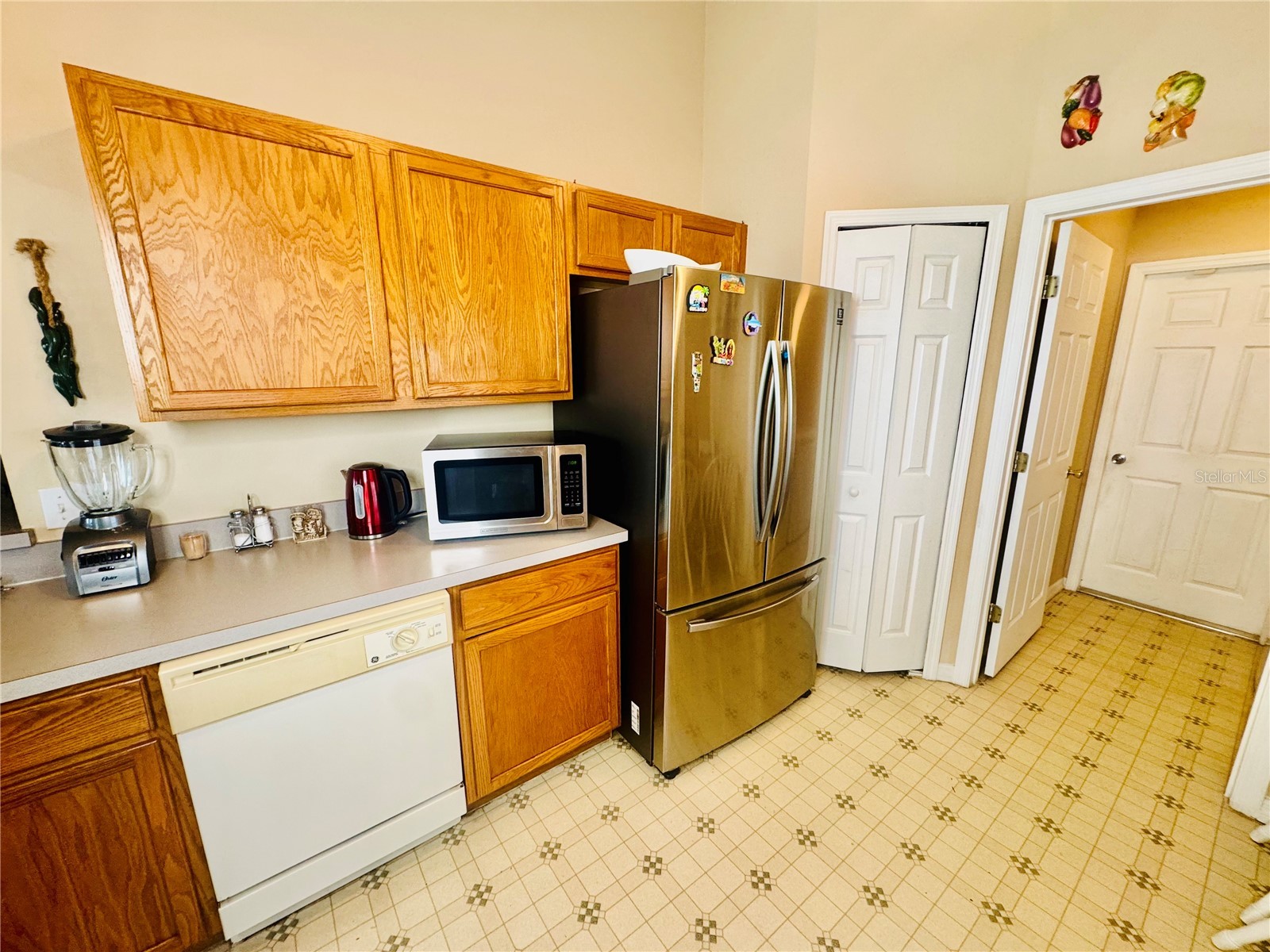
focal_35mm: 14
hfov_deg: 102.1
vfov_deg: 85.7
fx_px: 514
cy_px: 476
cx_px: 635
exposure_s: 1/60
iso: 200
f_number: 2.2
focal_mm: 2.22
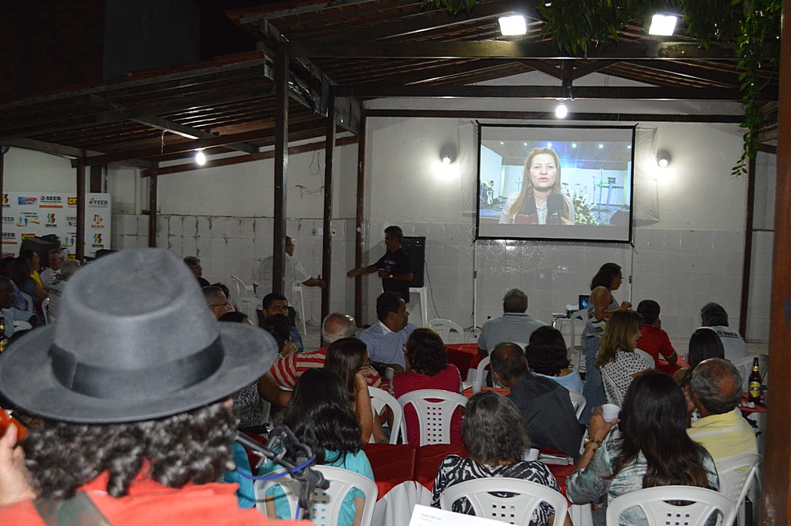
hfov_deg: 46.4
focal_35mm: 42
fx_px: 922
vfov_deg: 31.8
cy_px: 263
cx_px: 396
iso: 2000
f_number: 4.5
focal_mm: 28
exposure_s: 1/60
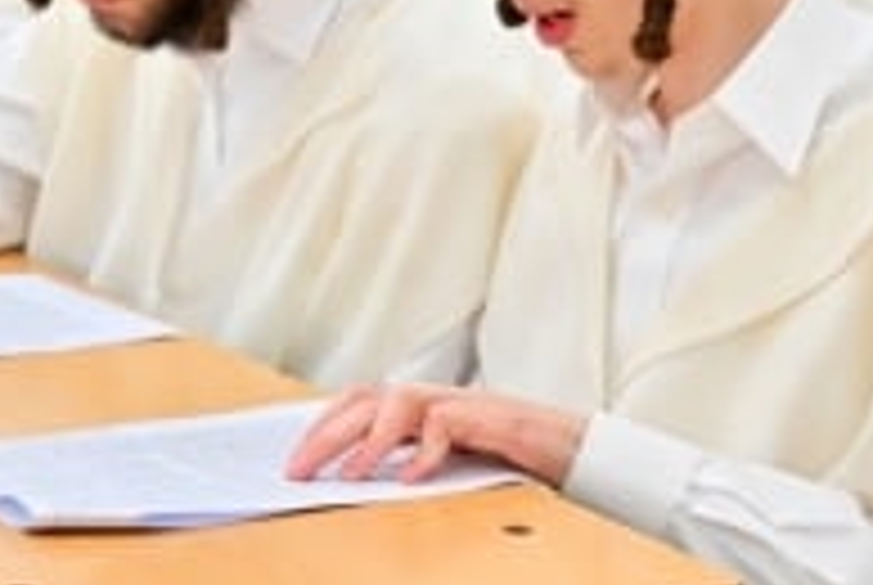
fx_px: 3643
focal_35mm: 150
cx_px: 342
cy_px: 119
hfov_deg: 13.7
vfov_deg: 9.2
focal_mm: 65
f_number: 4
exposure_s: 1/320
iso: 1250
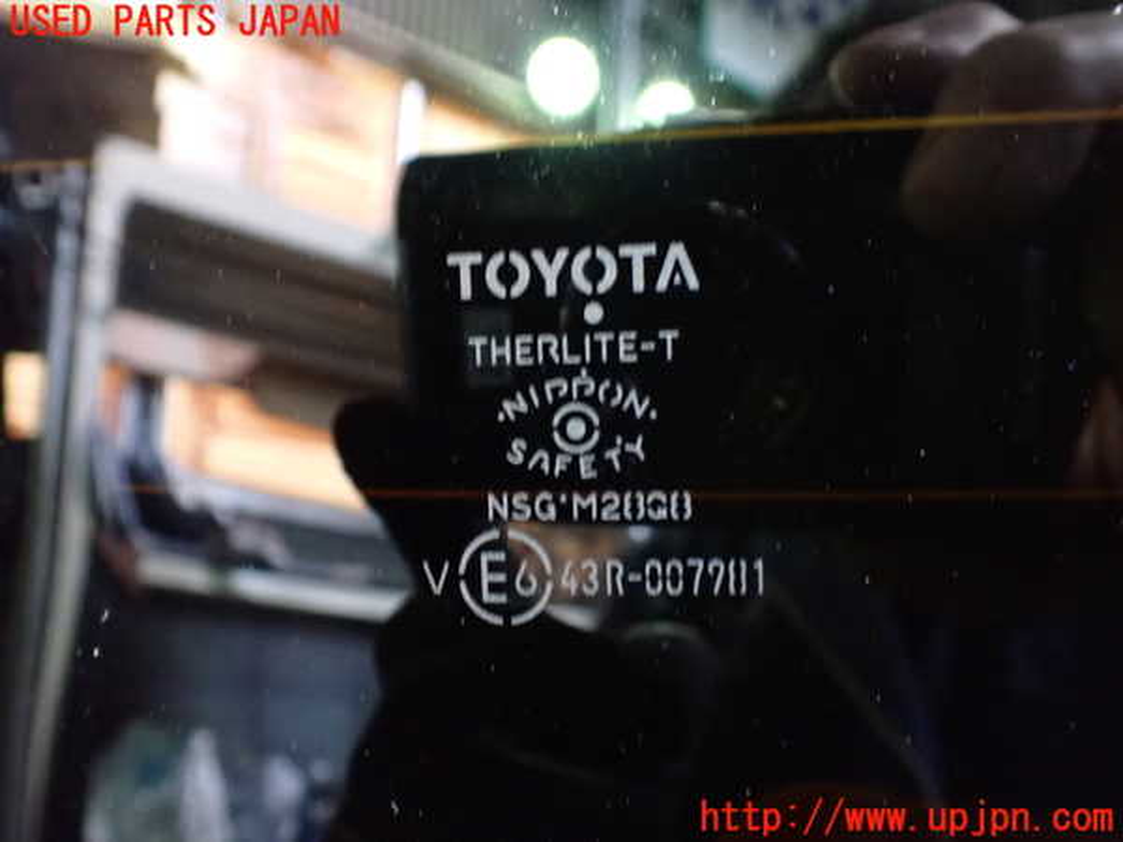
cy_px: 421
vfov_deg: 46.8
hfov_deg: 60.0
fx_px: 973
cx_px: 562
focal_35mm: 30
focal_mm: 5.4
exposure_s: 1/30
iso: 1600
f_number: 2.3
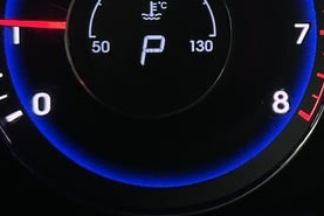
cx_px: 443
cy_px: -16
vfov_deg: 8.4
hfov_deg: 12.2
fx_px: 1459
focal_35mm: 162
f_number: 1.78
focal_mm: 6.86
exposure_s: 1/50
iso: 200
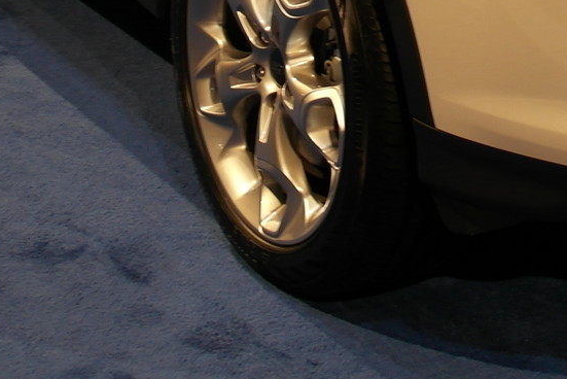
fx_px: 2143
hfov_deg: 14.8
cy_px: -363
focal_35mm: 136
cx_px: 568
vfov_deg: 9.5
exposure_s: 1/80
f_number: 3.5
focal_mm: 20
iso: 200
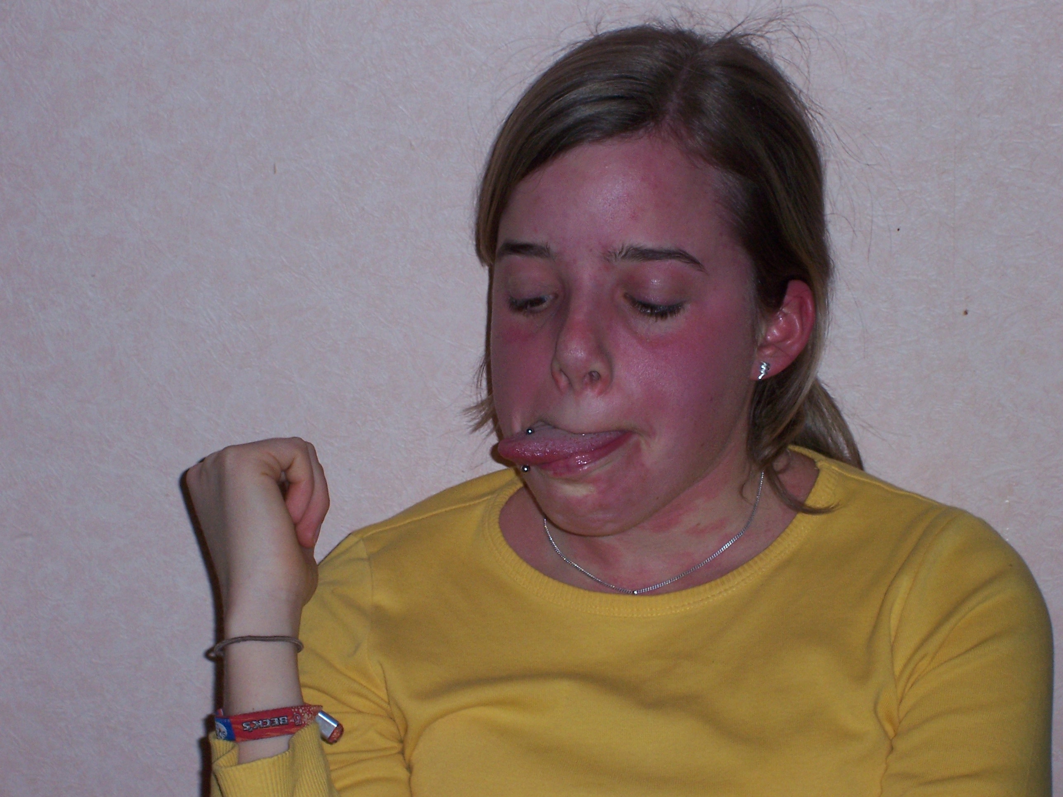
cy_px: 398
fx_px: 3317
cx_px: 532
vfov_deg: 13.7
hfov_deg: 18.2
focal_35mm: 108
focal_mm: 18.6
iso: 125
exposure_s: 1/125
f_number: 4.8
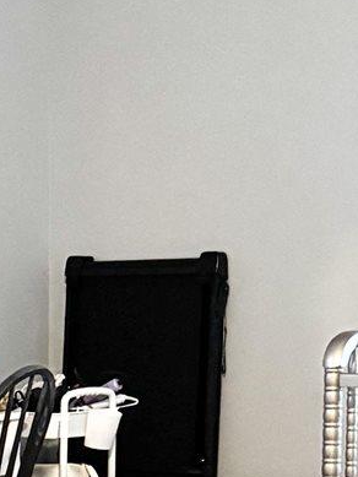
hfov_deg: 8.4
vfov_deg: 12.6
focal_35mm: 154
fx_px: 2122
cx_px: -658
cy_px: 493
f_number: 1.6
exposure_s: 1/60
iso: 500
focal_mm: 5.96
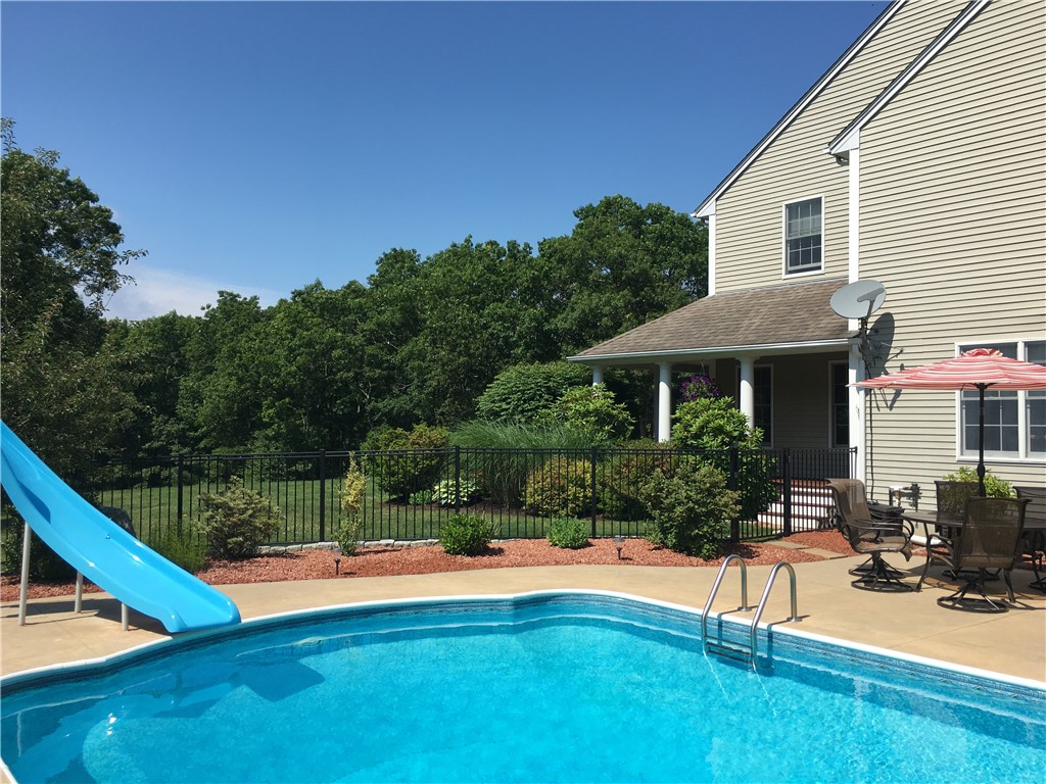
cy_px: 392
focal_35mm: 29
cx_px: 523
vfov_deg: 48.2
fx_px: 876
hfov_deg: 61.7
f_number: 2.2
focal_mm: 4.15
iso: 25
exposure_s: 1/1748
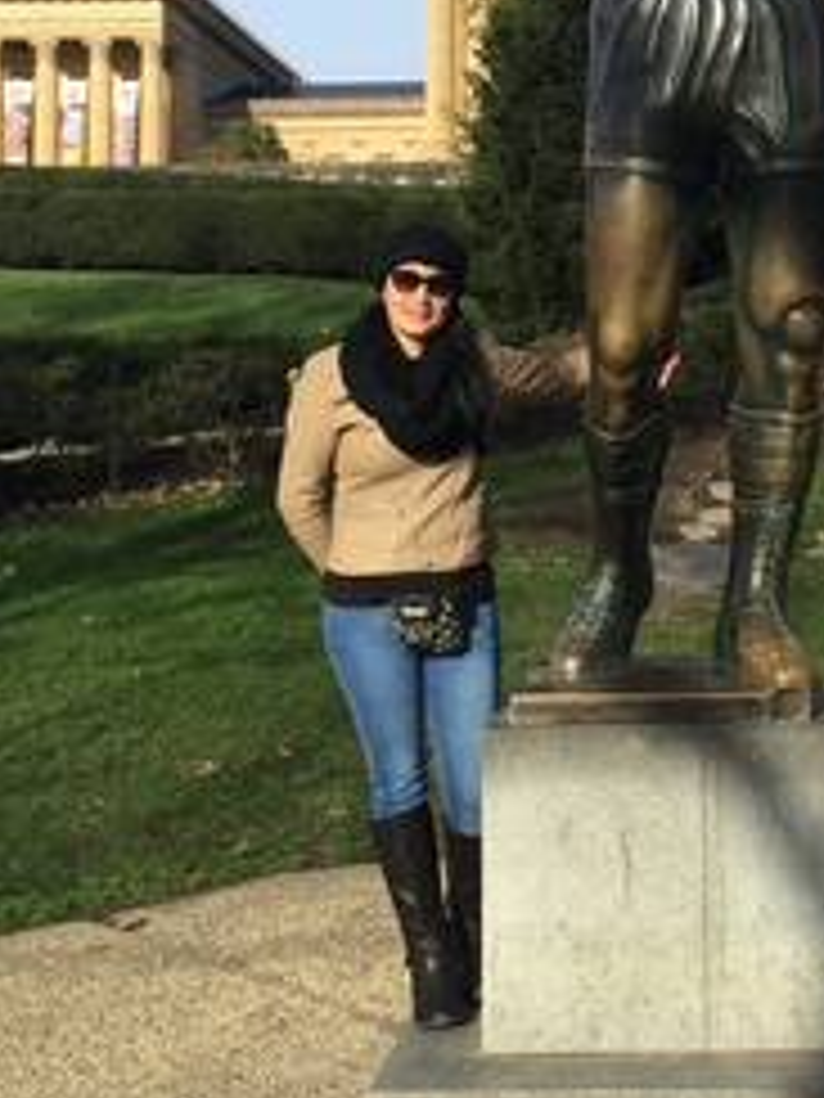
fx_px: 1809
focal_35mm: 57
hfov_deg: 25.2
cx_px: 662
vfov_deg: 33.0
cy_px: 256
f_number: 2.2
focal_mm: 4.15
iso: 32
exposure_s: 1/1464
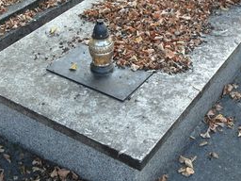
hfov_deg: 32.2
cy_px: 69
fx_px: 418
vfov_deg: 24.4
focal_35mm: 60
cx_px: 129
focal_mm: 5.2
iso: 100
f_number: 3.1
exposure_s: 1/60
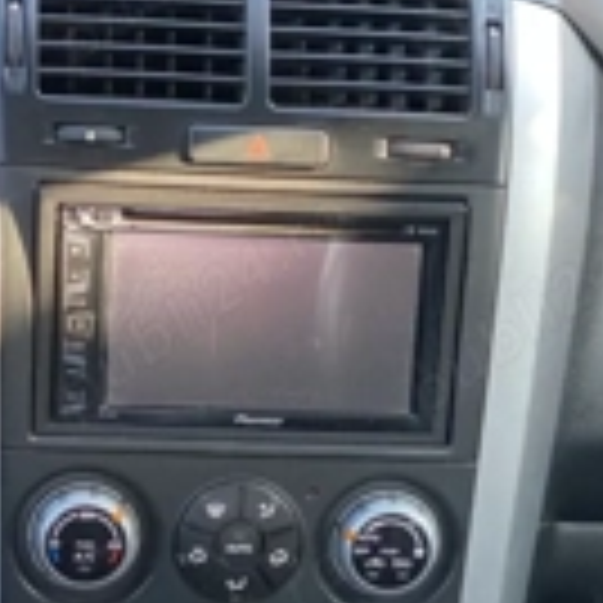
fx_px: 2700
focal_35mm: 137
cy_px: 711
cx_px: 292
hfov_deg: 12.7
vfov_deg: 12.5
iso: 250
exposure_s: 1/122
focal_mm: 6
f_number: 2
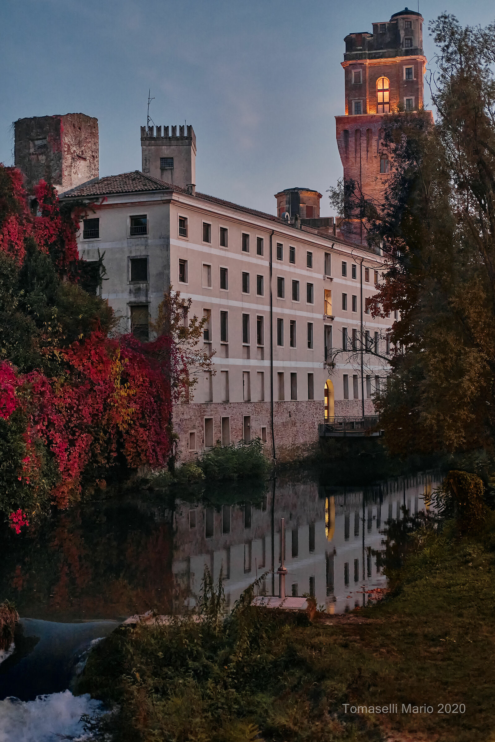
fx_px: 1093
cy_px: 371
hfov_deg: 25.5
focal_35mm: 53
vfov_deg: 37.5
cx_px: 248
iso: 3200
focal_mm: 35
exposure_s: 1/80
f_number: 2
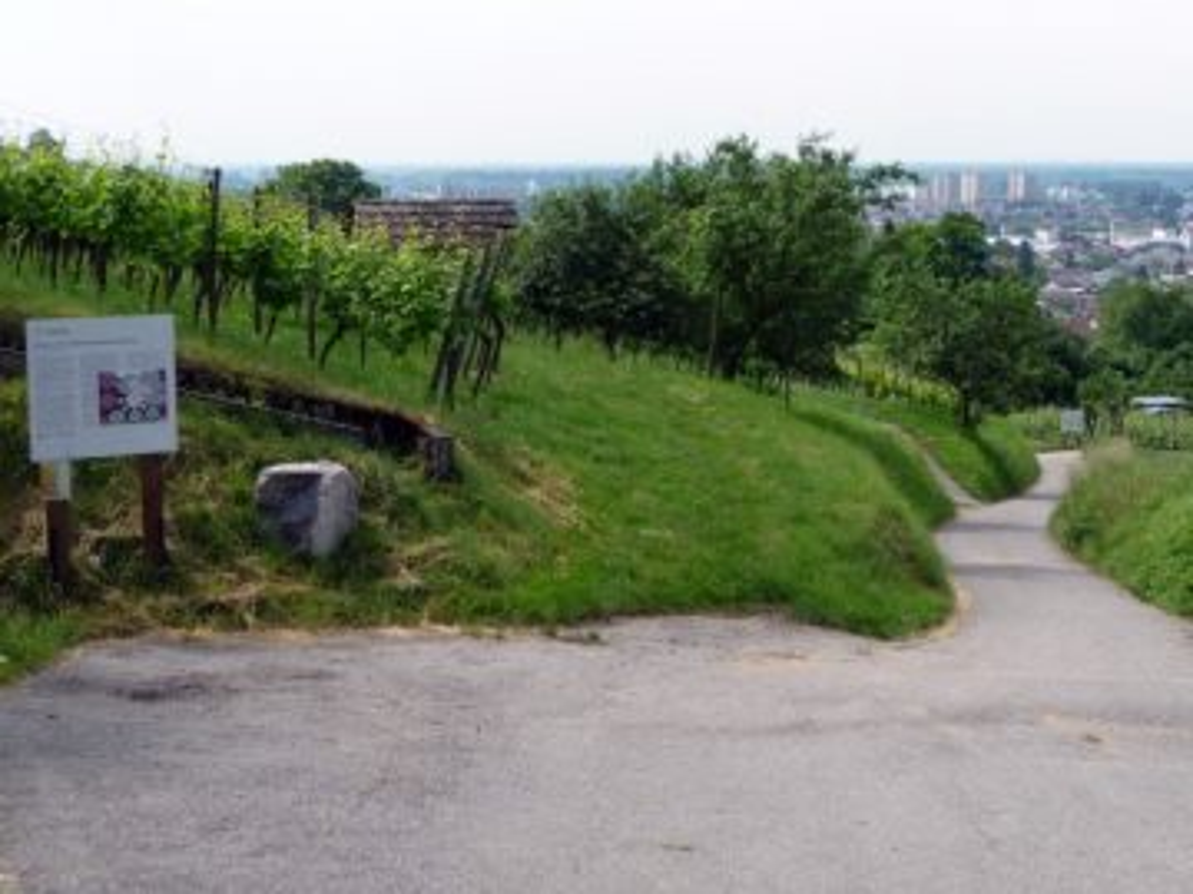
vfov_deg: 26.6
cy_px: 447
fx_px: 1896
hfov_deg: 34.9
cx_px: 596
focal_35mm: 55
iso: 100
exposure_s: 1/400
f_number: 4.3
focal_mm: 9.3
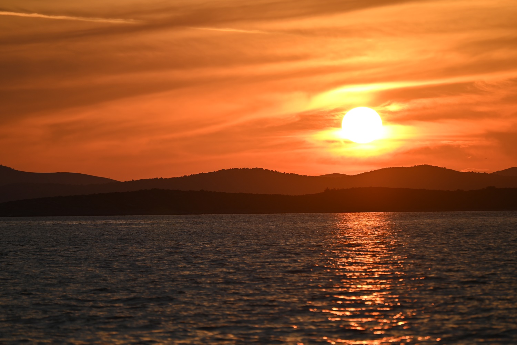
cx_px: 258
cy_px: 172
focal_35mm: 280
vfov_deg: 4.9
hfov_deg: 7.4
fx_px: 4022
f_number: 5.6
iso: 100
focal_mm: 280
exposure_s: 1/1000
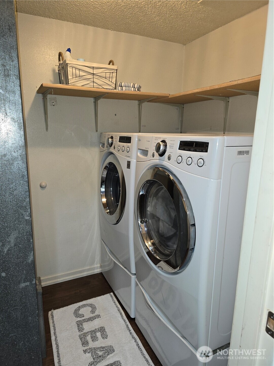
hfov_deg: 58.9
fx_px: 243
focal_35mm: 23
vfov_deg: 73.9
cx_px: 137
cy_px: 183
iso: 125
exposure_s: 1/40
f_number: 1.7
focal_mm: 6.3
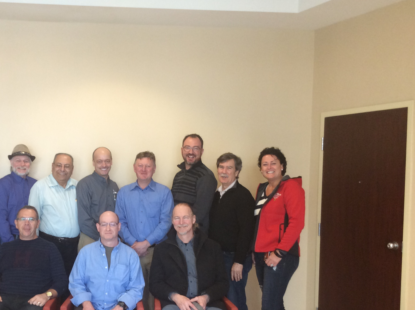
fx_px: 563
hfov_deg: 39.6
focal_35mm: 47
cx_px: 116
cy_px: 205
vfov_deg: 30.6
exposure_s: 1/24
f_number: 2.4
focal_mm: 3.3
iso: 64
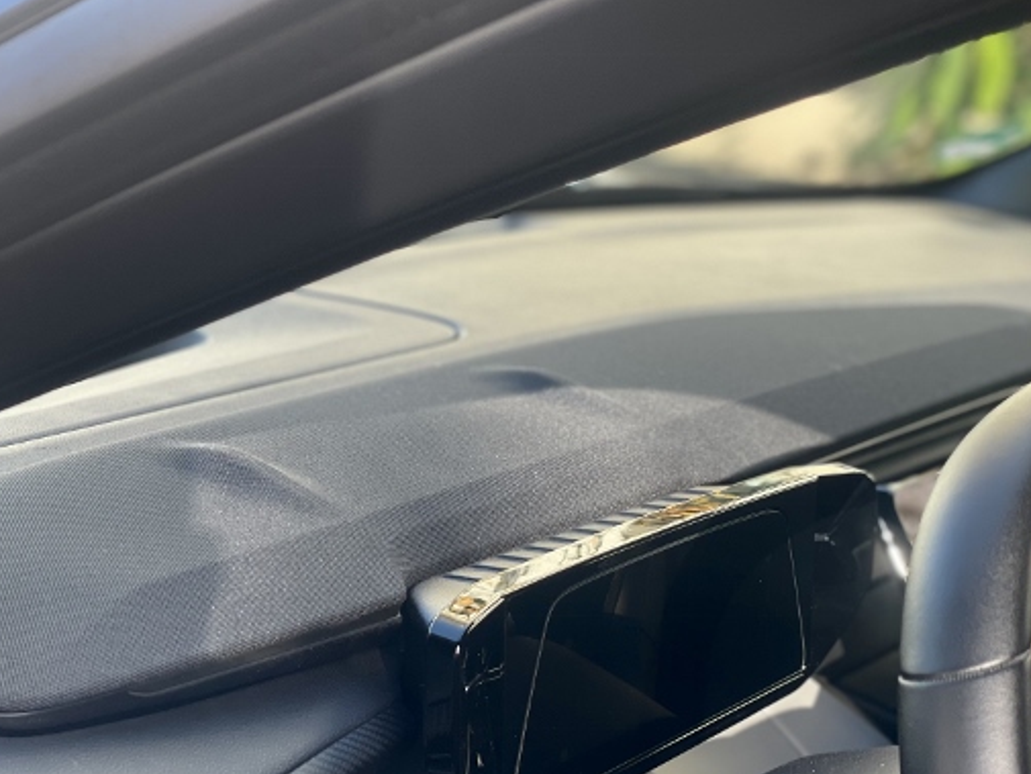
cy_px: 428
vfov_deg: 21.6
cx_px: 447
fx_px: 2026
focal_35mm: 68
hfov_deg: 28.5
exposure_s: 1/122
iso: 32
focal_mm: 6
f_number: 2
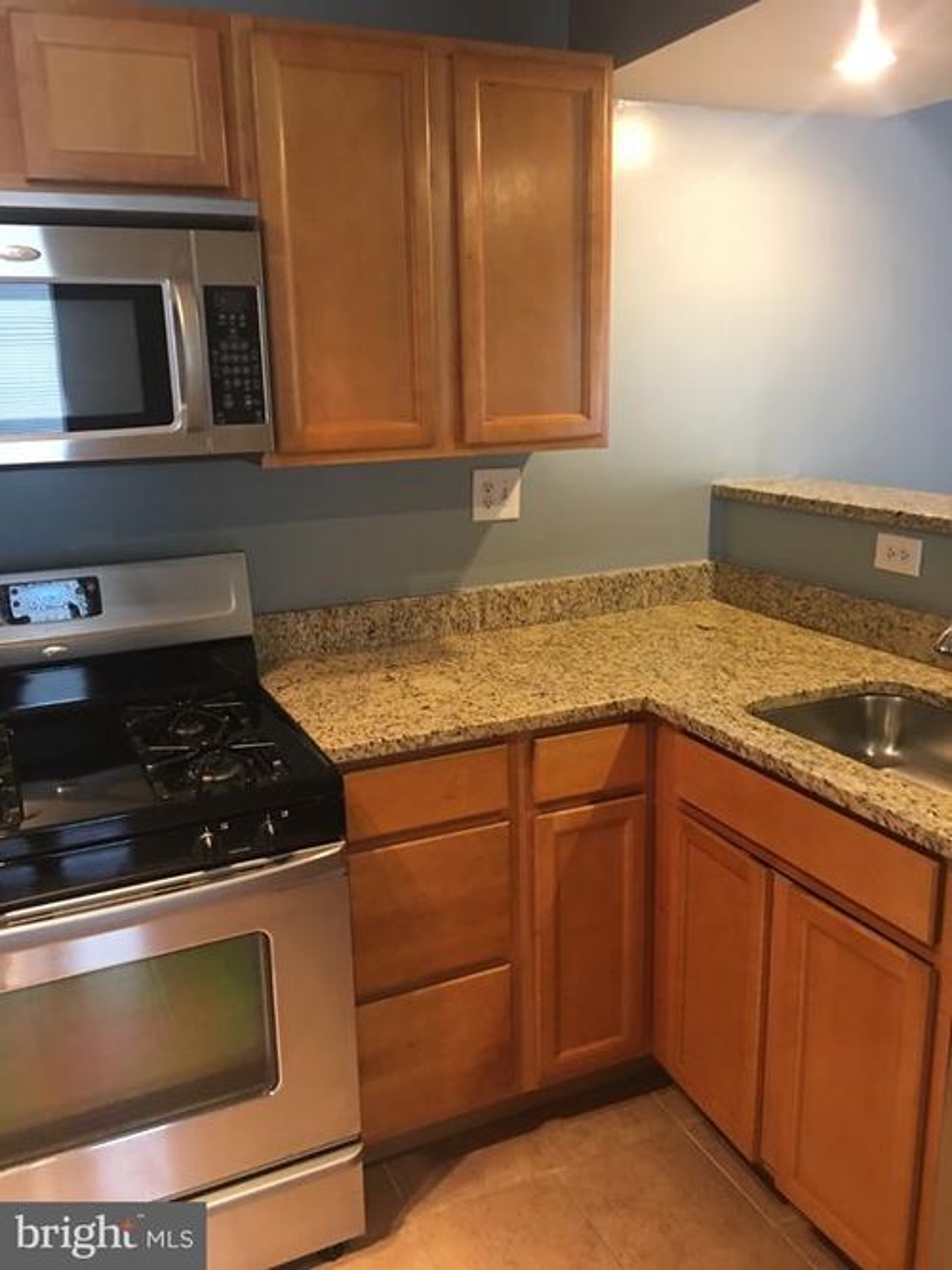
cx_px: 476
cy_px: 635
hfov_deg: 48.2
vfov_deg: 61.7
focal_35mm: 29
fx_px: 1064
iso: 80
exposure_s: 1/10
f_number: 2.2
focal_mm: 4.15
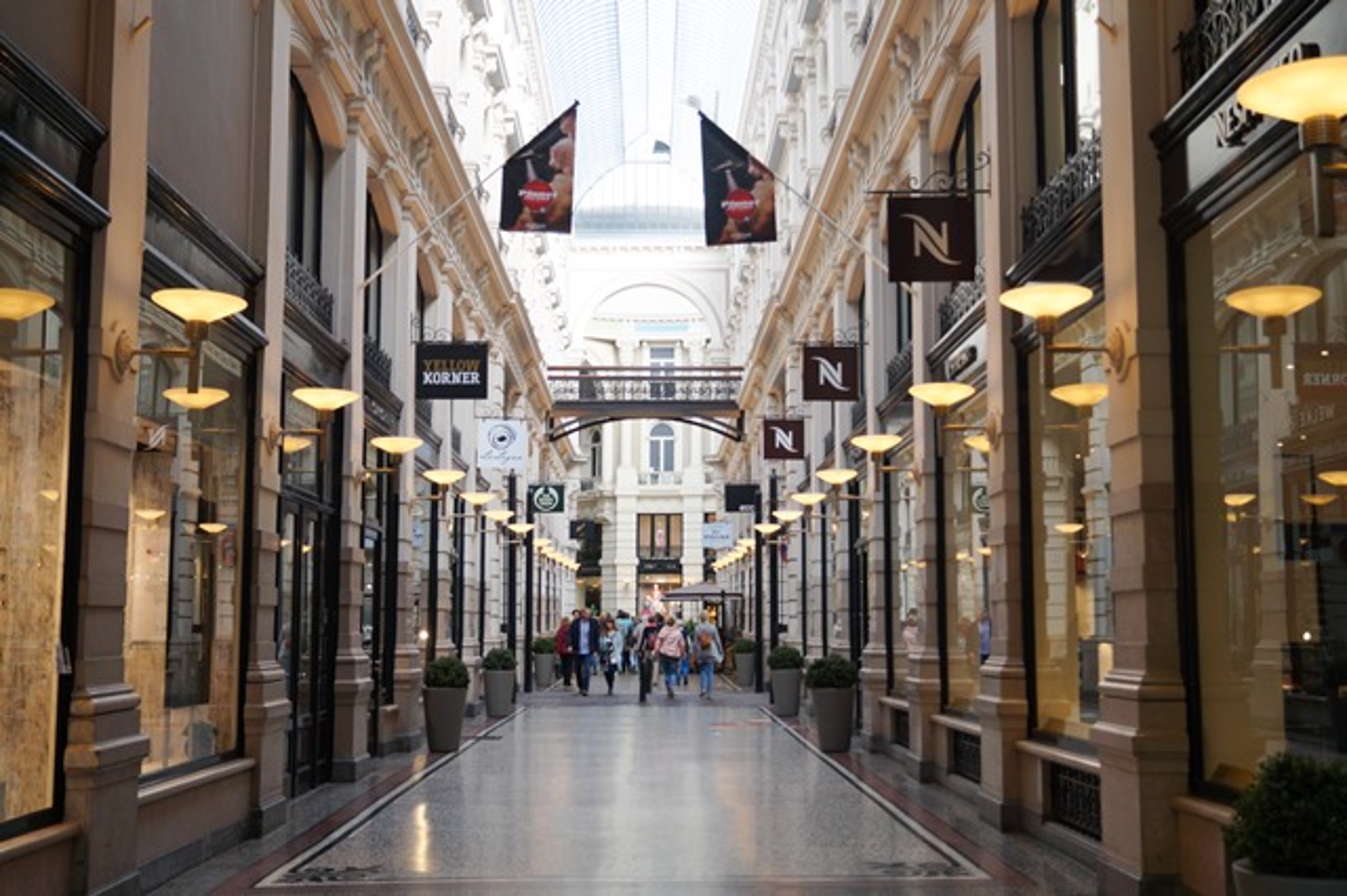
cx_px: 674
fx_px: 1458
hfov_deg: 49.6
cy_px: 448
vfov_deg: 34.2
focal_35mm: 39
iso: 200
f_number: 4
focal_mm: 26
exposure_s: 1/160
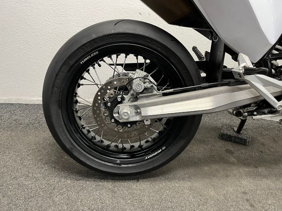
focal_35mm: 26
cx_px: 141
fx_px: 212
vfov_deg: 53.1
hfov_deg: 67.3
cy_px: 106
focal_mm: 5.1
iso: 250
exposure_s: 1/50
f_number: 1.6
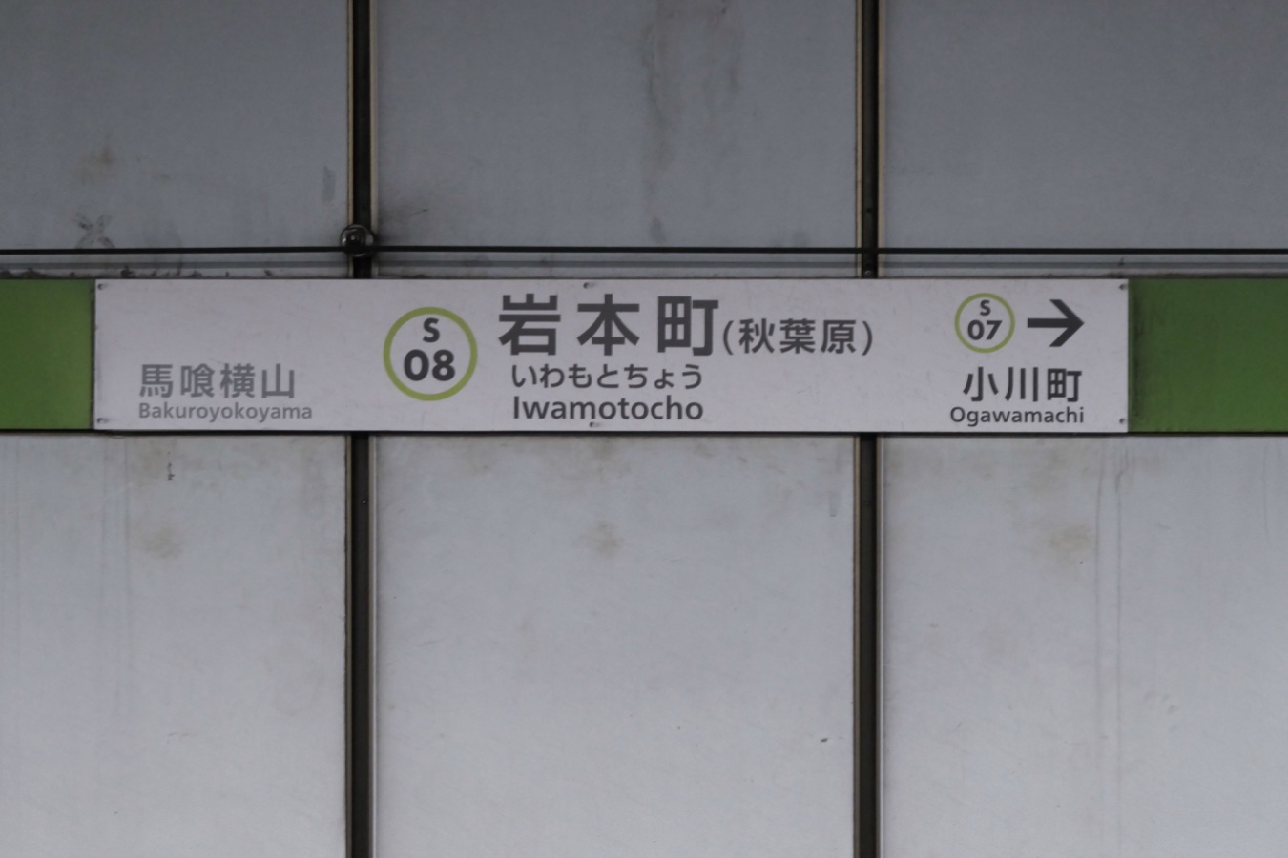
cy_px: 429
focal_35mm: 53
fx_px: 1896
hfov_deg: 37.5
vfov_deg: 25.5
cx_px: 644
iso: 1600
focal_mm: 19.3
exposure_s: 1/40
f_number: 4.3
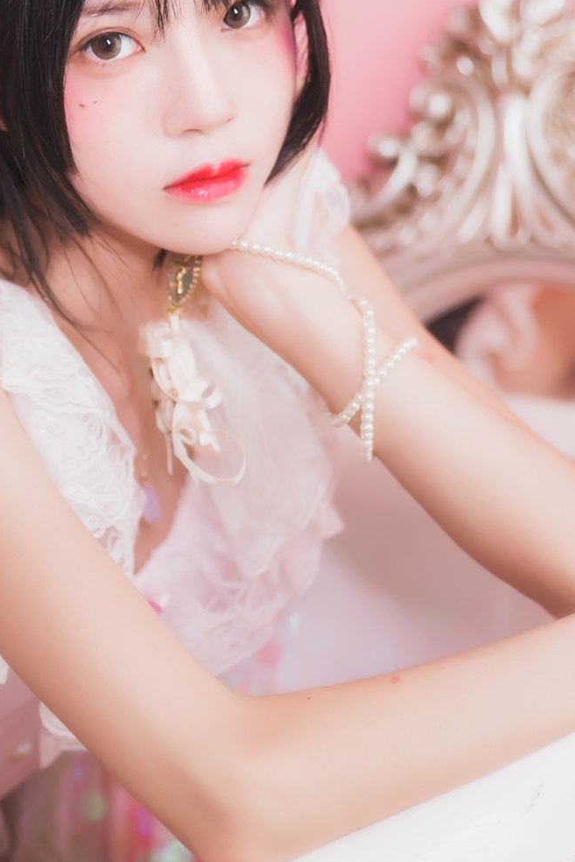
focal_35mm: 99
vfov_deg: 20.5
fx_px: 2369
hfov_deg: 13.8
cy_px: 239
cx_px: 173
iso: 2000
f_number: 2.8
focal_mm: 54
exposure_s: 1/160
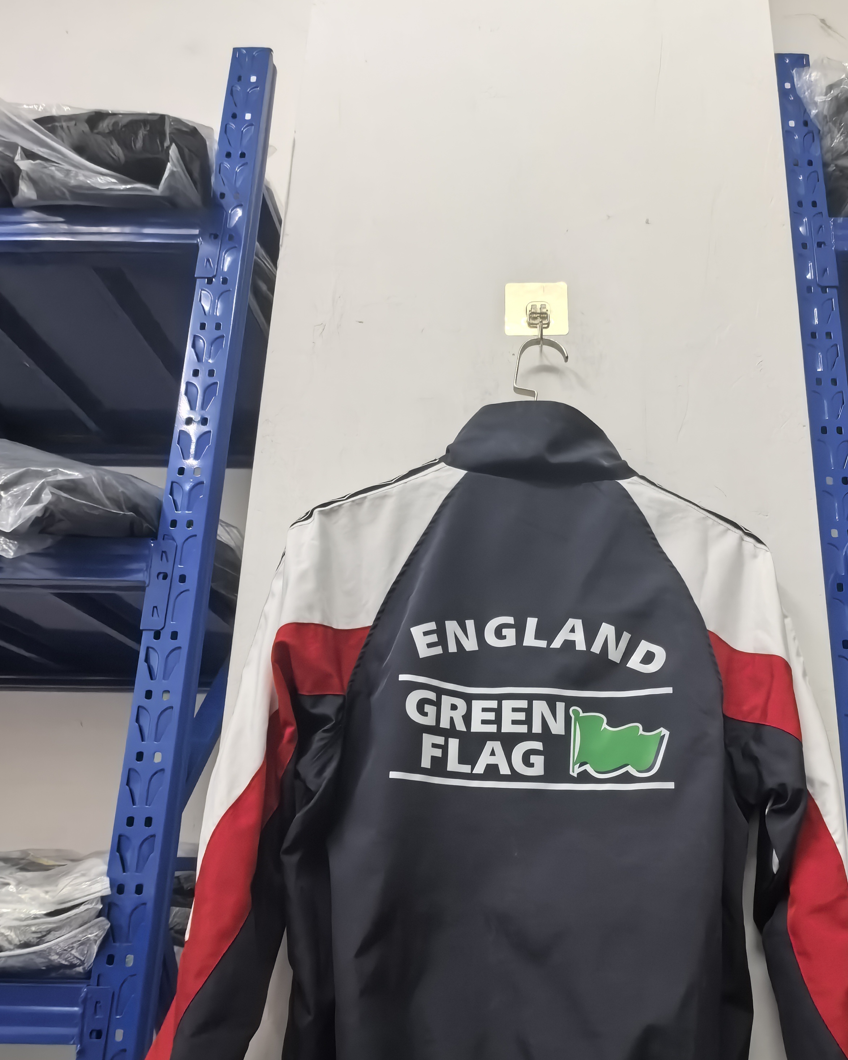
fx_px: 565
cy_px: 736
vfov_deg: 82.3
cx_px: 518
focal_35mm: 18
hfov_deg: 72.8
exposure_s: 1/33.3
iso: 640
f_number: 2.2
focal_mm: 1.95
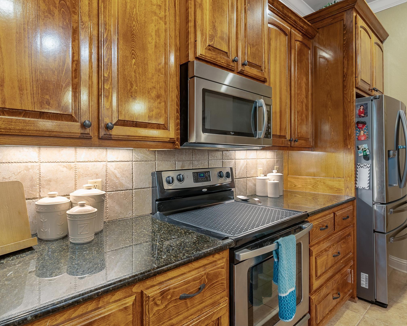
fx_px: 253
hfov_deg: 77.2
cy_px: 163
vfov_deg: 65.5
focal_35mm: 21
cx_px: 175
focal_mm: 18
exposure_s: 1/3
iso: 800
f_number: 8
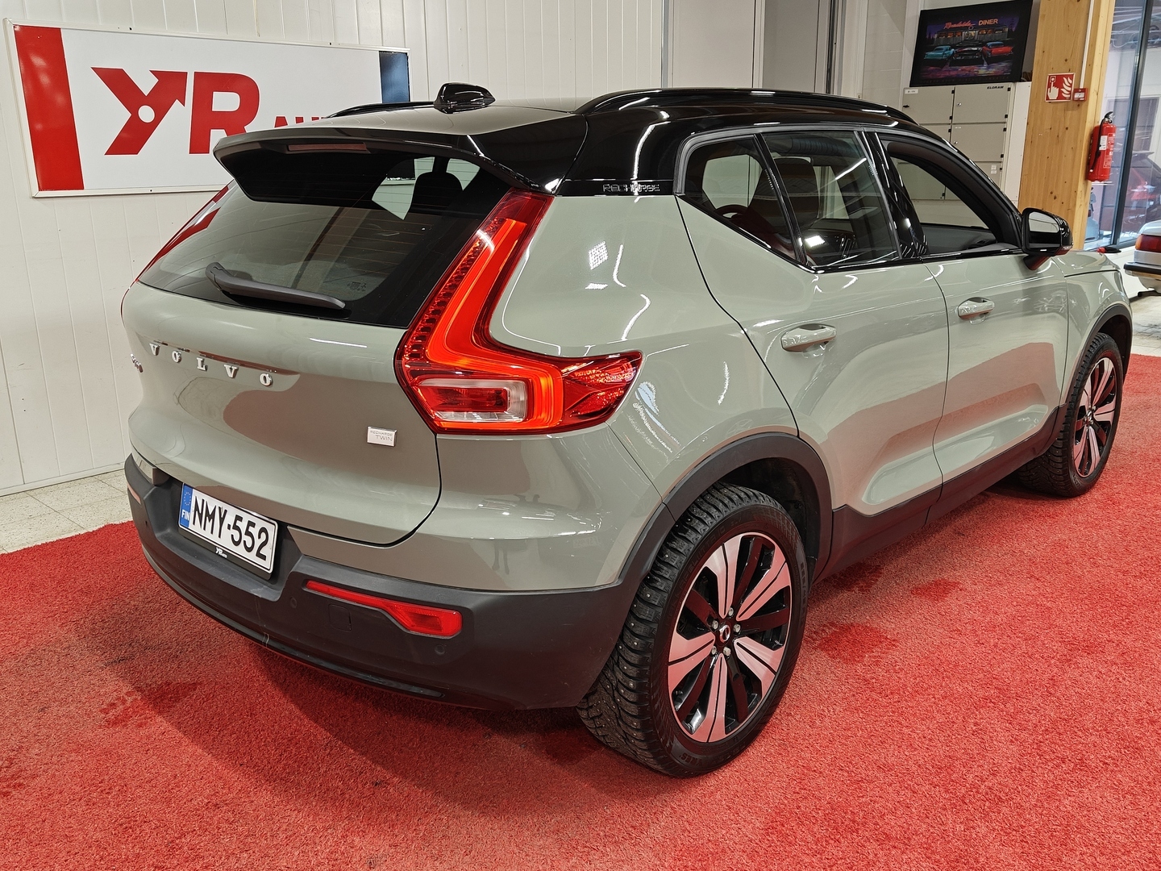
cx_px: 580
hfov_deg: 60.0
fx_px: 1006
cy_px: 436
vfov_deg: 46.8
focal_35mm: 30
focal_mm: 5.59
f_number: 1.8
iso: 125
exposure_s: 1/68
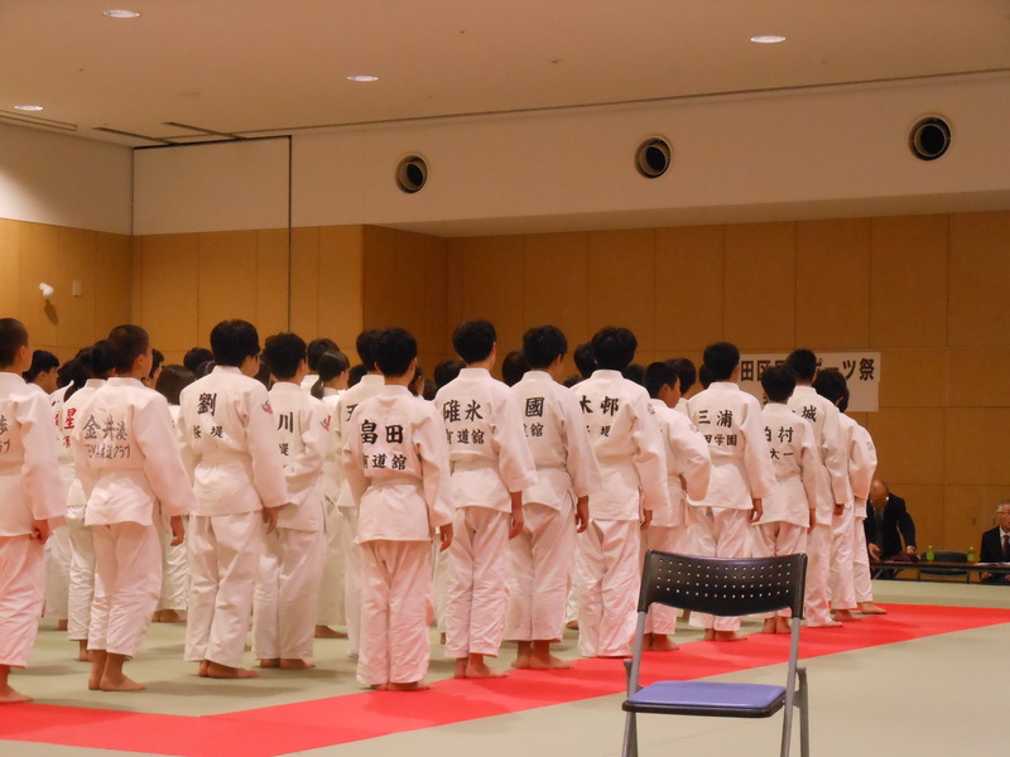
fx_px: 2217
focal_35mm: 76
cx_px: 505
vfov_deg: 19.4
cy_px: 378
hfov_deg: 25.7
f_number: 4.4
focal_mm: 13.6
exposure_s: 1/60
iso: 800
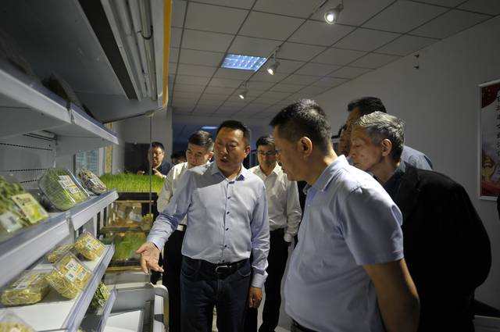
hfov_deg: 76.2
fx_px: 319
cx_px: 250
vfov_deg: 55.0
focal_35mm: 23
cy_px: 166
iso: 640
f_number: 2.8
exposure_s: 1/200
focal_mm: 23
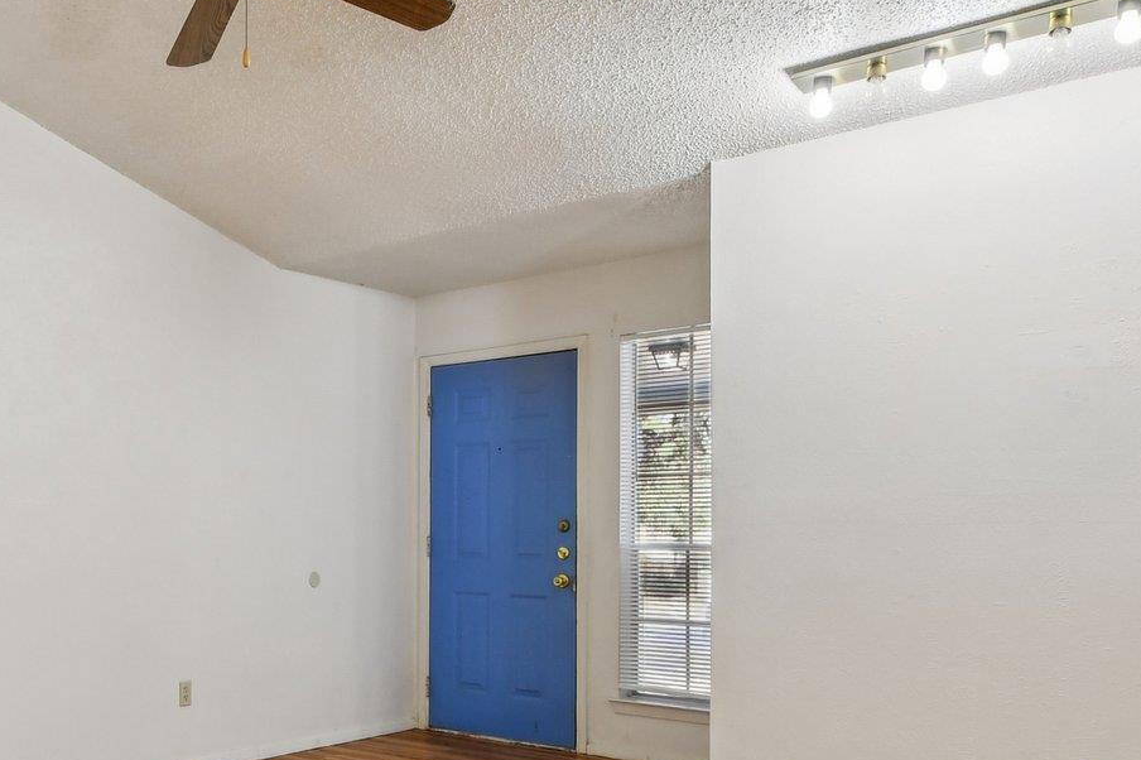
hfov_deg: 52.7
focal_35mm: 34
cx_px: 251
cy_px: 509
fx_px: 1077
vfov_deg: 38.4
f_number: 8
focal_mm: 10
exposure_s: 1/15
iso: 400
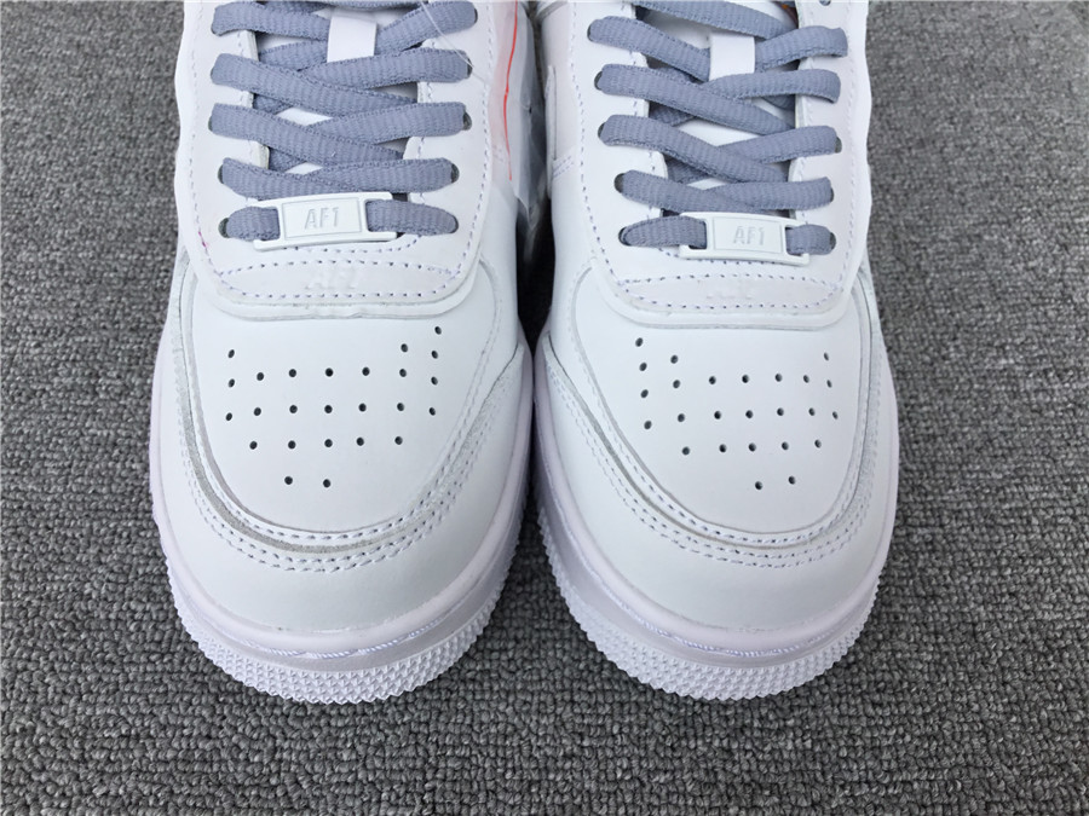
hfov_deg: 58.4
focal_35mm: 31
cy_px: 408
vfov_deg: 45.4
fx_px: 975
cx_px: 544
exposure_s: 1/550
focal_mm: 3.3
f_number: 2.4
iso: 25
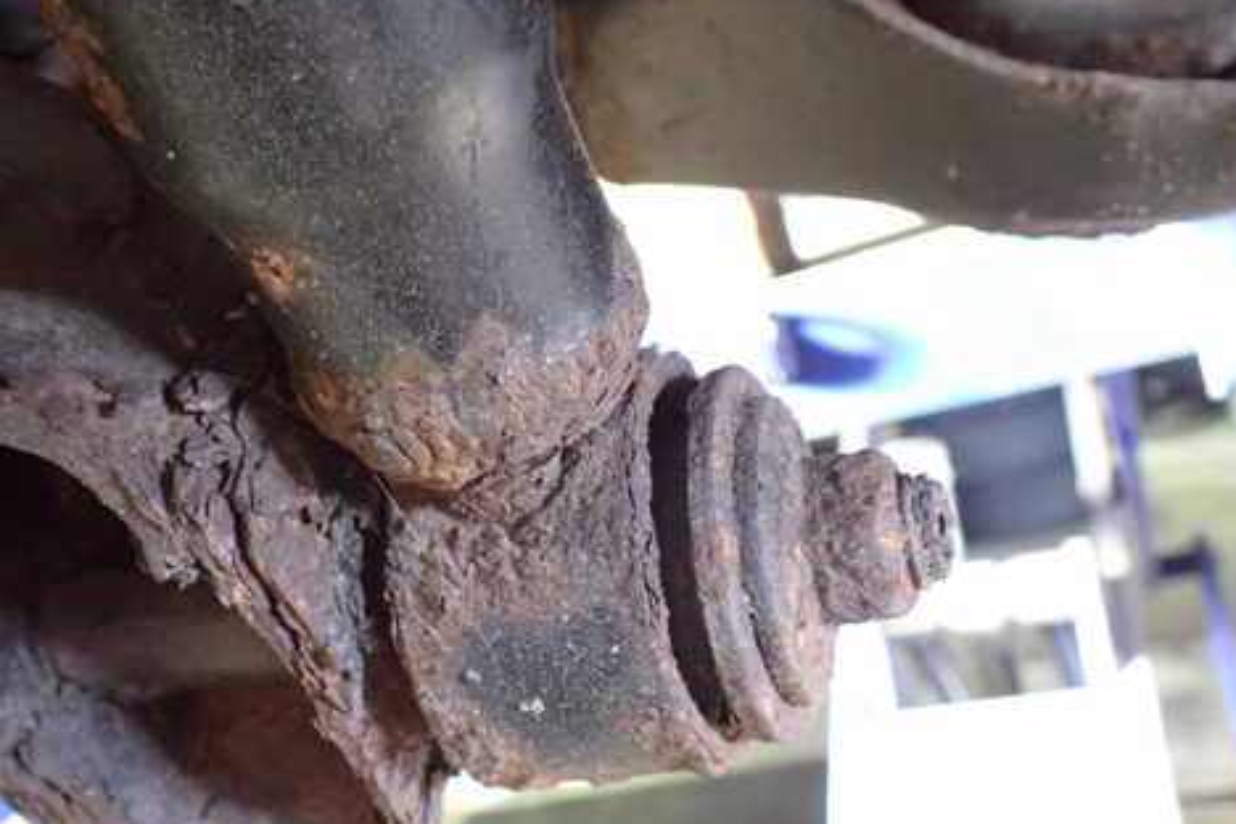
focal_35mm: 40
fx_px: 1373
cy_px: 438
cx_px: 494
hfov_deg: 48.2
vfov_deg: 33.4
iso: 1600
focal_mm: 5.4
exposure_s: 1/30
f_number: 2.3
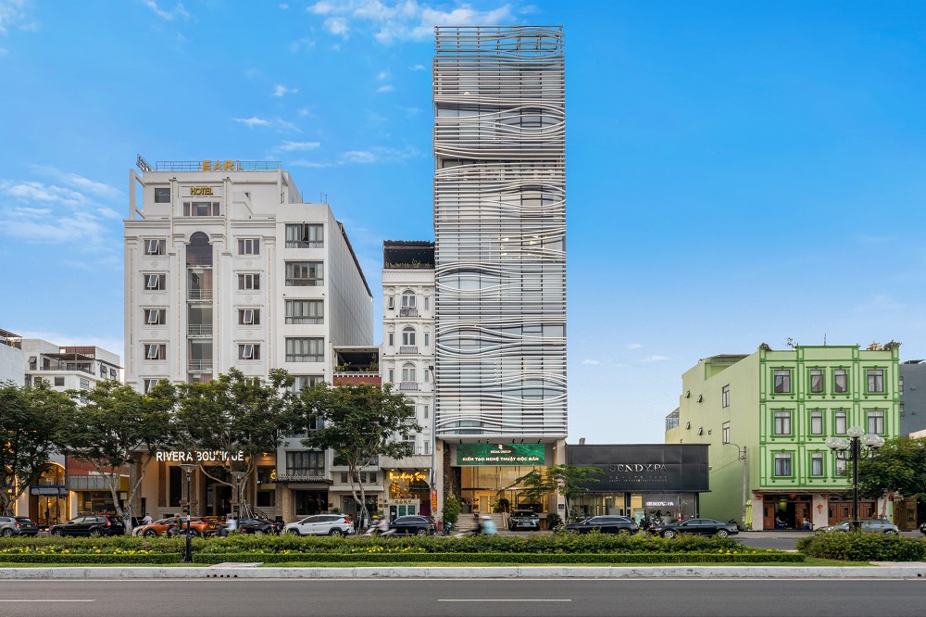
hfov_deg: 93.3
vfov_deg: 70.4
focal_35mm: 17
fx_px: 437
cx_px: 463
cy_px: 308
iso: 160
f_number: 9
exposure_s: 1/13
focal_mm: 17
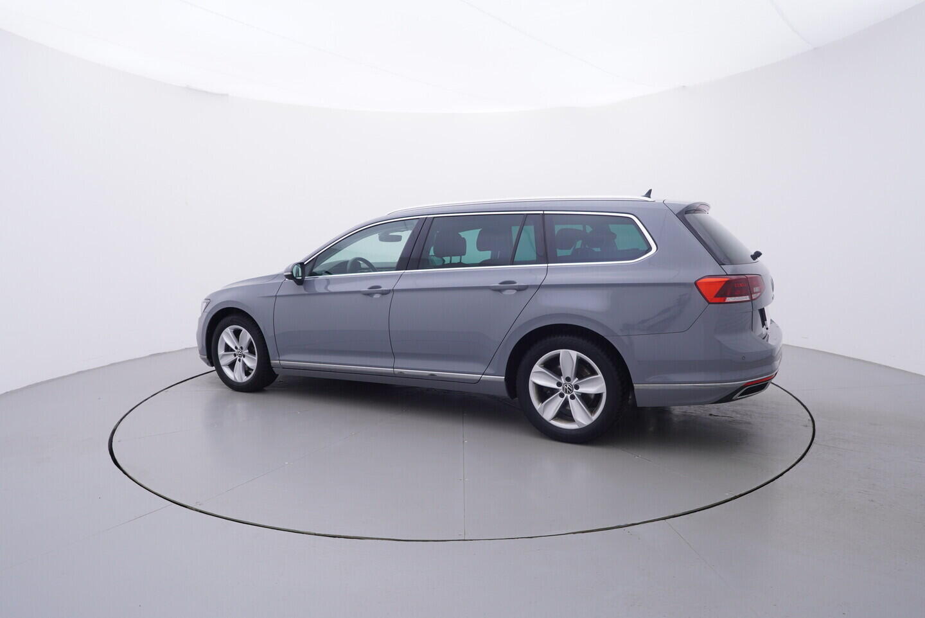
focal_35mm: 22
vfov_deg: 56.2
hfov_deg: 77.3
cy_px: 309
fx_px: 578
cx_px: 462
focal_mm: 15
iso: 200
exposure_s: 1/80
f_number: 5
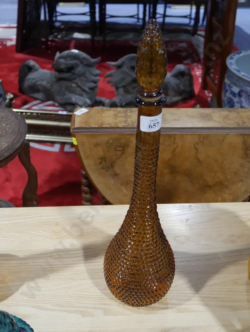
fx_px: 346
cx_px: 125
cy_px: 166
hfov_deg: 39.7
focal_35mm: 36
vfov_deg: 51.3
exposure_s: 1/60
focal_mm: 18
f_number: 4
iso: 640
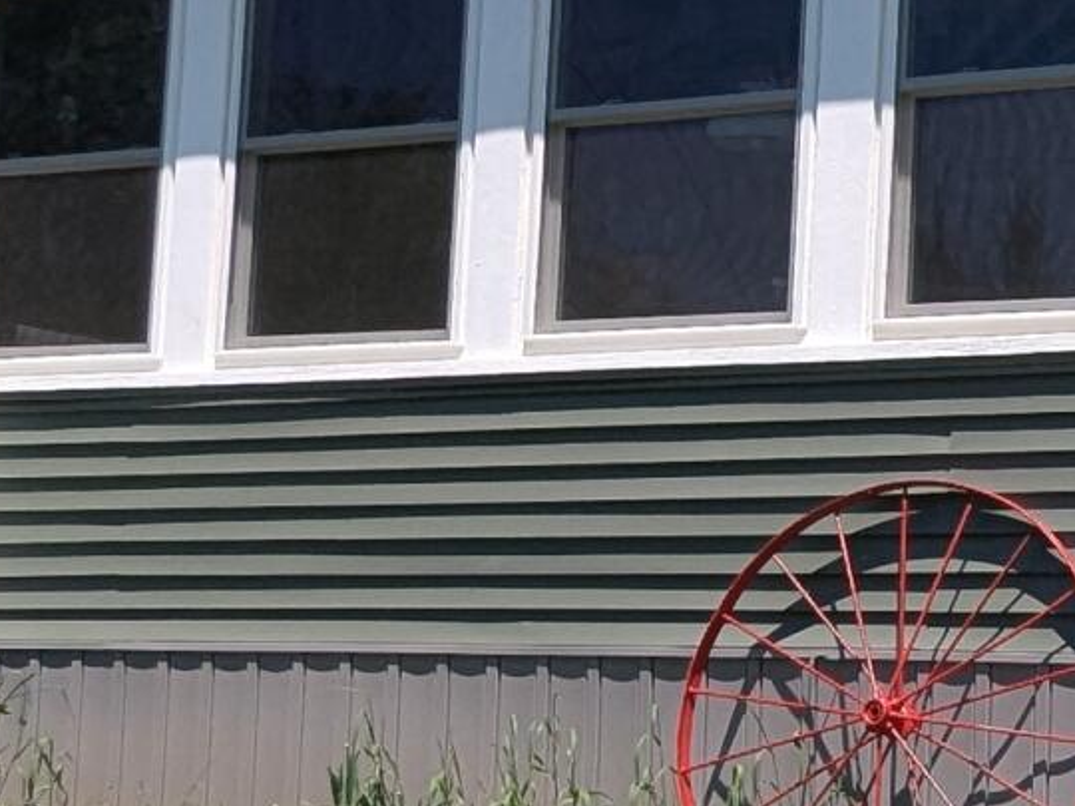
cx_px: 1370
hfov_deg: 20.3
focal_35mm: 89
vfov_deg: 16.6
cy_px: 478
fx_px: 2764
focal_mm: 2.35
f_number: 2.2
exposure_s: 1/1610
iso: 45
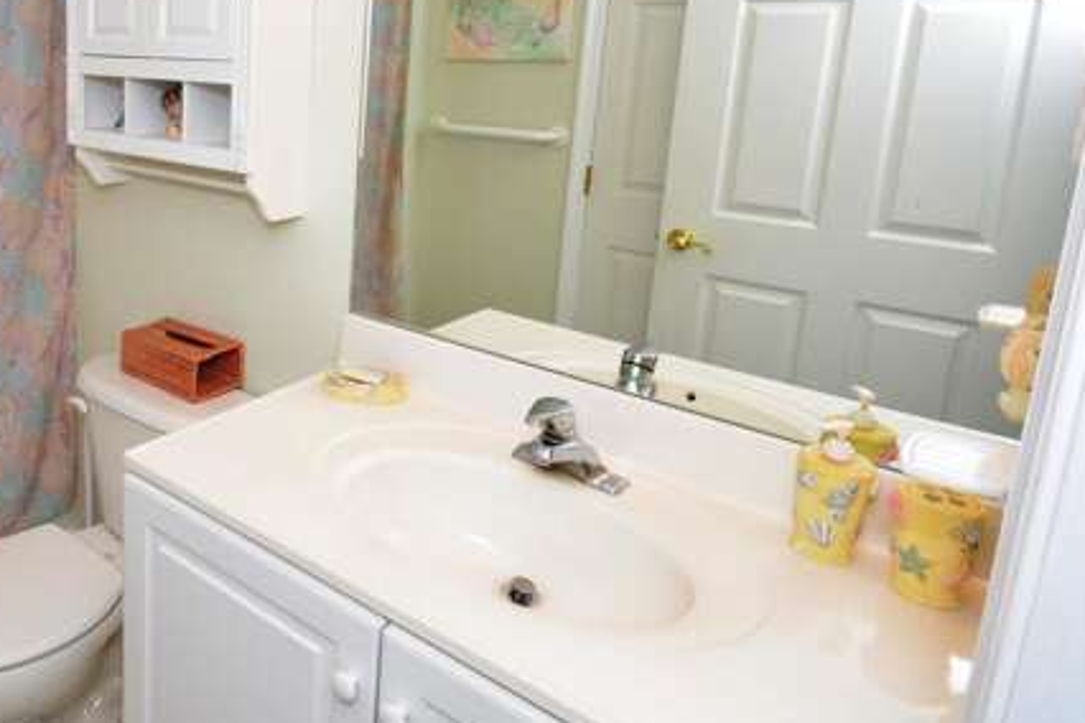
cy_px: 209
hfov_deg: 59.9
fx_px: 814
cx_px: 163
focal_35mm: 27
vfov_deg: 46.7
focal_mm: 10
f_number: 7.1
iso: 1000
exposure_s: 1/60
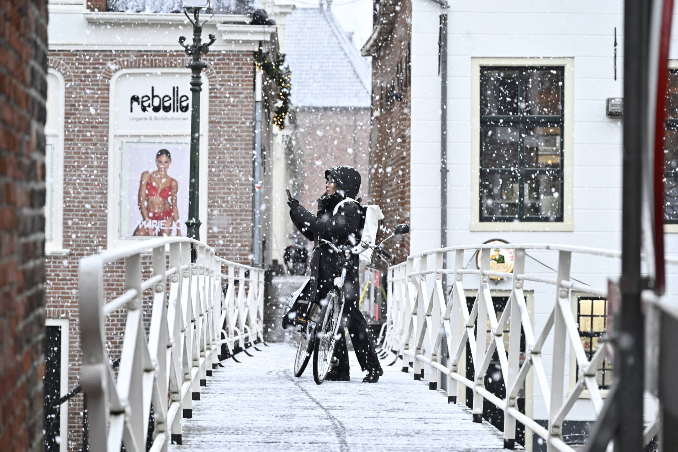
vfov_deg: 13.4
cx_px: 339
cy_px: 226
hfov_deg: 20.0
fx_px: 1921
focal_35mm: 102
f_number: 4.5
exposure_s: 1/160
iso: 2000
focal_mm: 102
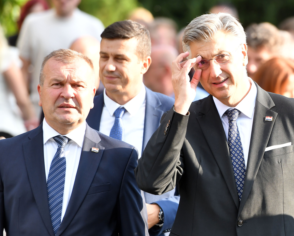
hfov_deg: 8.5
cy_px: 118
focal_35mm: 226
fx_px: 1967
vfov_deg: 6.8
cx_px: 159
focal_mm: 200
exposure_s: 1/800
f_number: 5
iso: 400
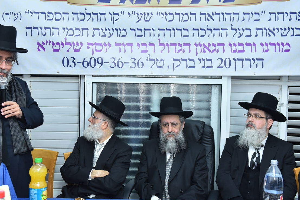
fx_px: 400
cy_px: 92
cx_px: 125
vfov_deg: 28.1
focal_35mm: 48
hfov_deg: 41.0
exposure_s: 1/100
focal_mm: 38
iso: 800
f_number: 3.5
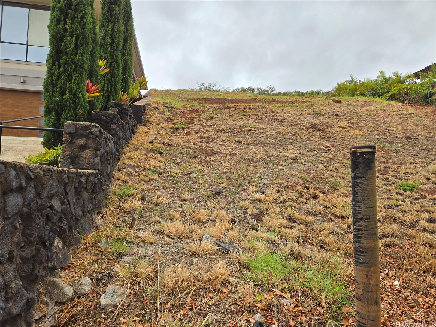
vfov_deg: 58.9
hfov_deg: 73.9
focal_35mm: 23
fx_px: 290
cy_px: 164
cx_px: 218
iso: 25
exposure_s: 1/2192
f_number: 1.8
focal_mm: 5.4
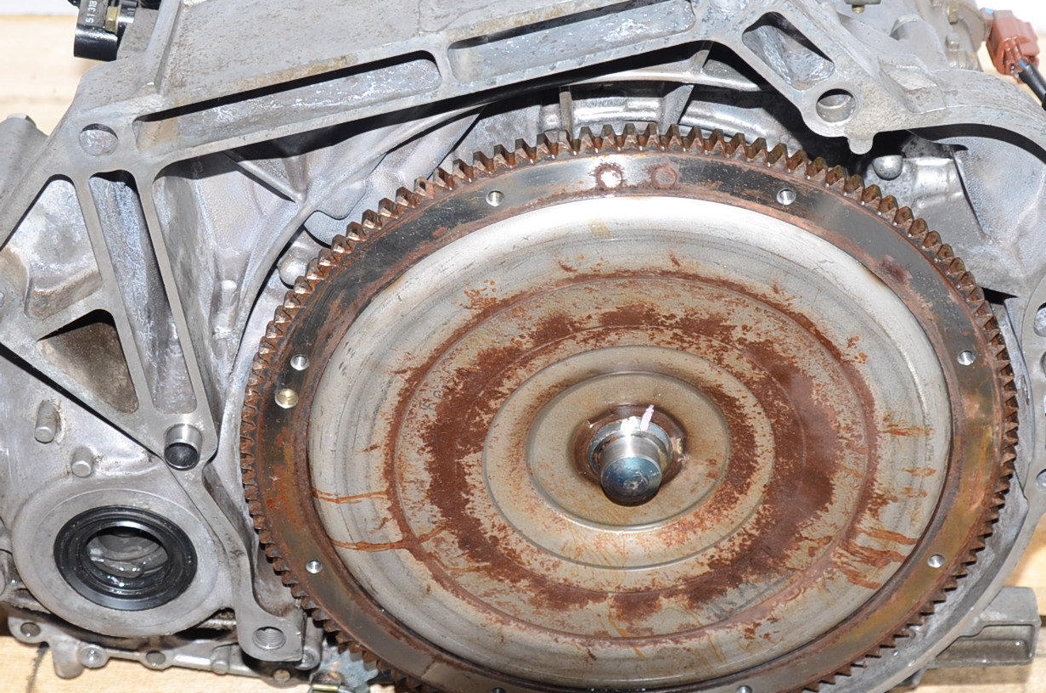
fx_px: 2088
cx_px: 531
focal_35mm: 72
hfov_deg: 28.1
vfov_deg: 18.8
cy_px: 227
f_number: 5
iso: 100
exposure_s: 1/100
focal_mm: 24
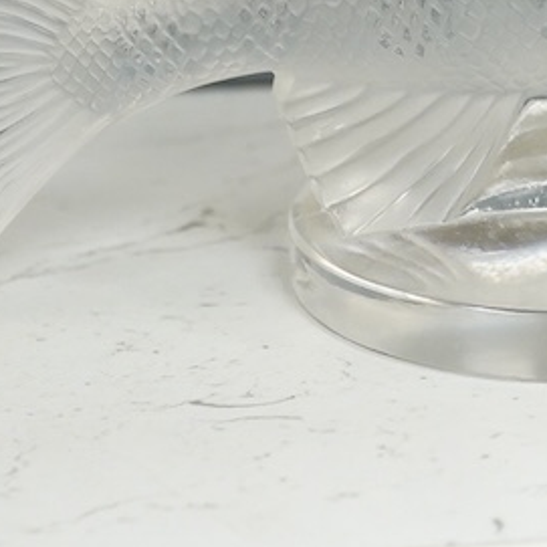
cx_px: 623
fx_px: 2843
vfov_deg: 10.7
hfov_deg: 10.8
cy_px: -163
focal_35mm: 159
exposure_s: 1/160
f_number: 8
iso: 2500
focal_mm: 30
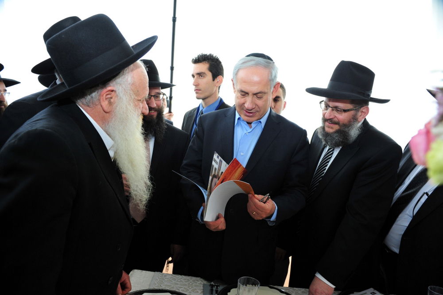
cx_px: 222
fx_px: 295
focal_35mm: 24
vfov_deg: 53.1
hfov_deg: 73.8
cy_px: 148
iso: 1250
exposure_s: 1/160
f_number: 4.5
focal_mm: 24
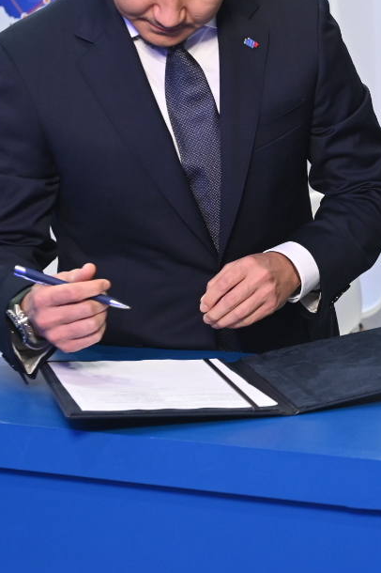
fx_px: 1605
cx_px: 535
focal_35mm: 101
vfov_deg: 19.9
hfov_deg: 13.0
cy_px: 75
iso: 1600
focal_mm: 38
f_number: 4
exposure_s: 1/200
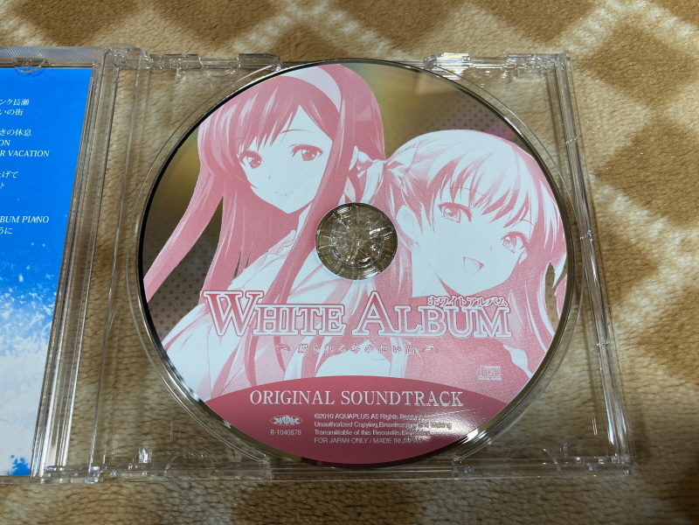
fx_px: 565
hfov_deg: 63.4
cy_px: 262
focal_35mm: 28
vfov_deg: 49.7
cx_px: 350
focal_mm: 3.99
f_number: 1.8
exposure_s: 1/50
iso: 64
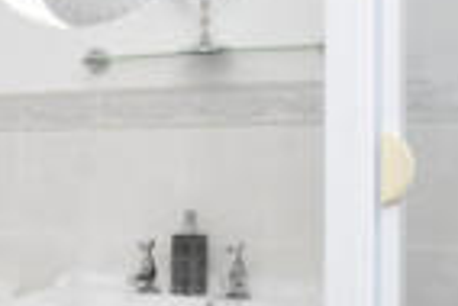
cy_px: 166
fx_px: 879
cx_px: -60
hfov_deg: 26.6
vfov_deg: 19.8
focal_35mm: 69
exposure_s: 1/200
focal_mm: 10
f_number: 3.5
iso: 800
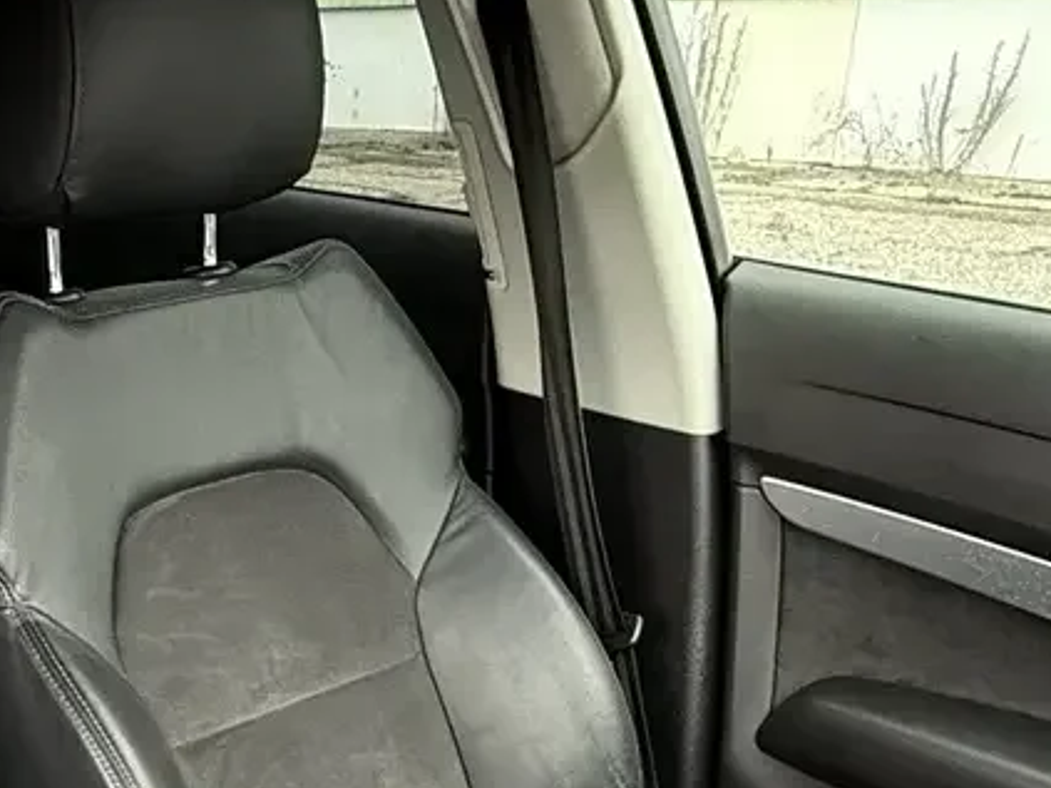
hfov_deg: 35.2
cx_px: 236
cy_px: 1099
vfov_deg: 23.4
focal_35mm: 53
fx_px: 1609
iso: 320
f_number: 2.2
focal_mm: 2.22
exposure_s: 1/70
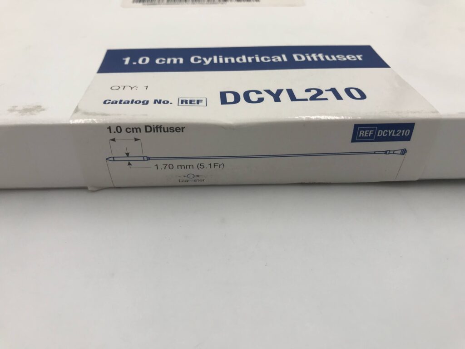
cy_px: 174
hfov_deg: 63.4
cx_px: 232
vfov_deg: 49.7
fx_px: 376
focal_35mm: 28
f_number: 1.8
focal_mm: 3.99
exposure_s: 1/228
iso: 20
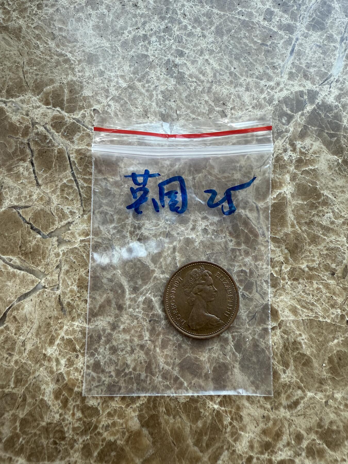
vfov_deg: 71.6
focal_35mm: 24
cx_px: 174
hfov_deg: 56.8
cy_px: 232
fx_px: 322
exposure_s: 1/99
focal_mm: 2.22
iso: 125
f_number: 2.2
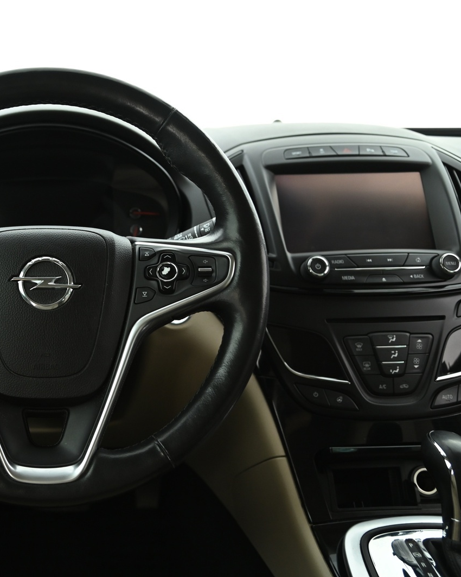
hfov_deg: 33.1
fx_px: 734
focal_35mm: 43
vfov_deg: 42.9
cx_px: 47
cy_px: 284
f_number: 4
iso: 1250
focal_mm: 30
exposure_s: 1/8
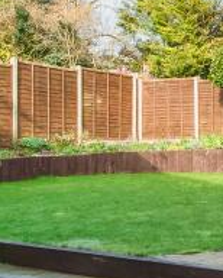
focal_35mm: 70
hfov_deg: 18.4
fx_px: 577
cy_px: 158
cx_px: 369
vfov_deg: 27.1
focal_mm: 14
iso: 320
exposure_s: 1/320
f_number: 9
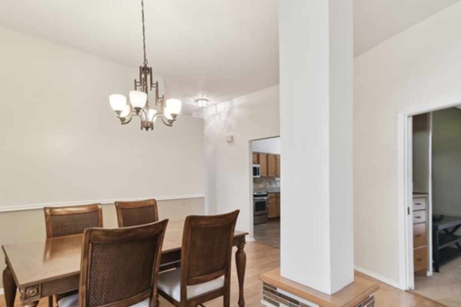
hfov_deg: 86.6
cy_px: 169
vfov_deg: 64.4
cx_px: 203
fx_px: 243
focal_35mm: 19
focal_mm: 10
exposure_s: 1/8
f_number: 7.1
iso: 100
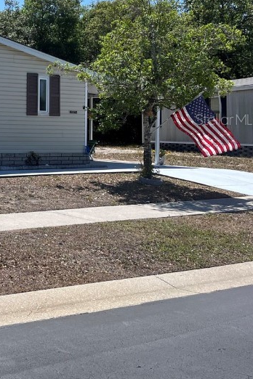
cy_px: 119
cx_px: -108
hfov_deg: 21.9
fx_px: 559
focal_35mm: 53
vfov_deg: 37.0
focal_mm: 5.1
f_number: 1.6
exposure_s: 1/3413
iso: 50
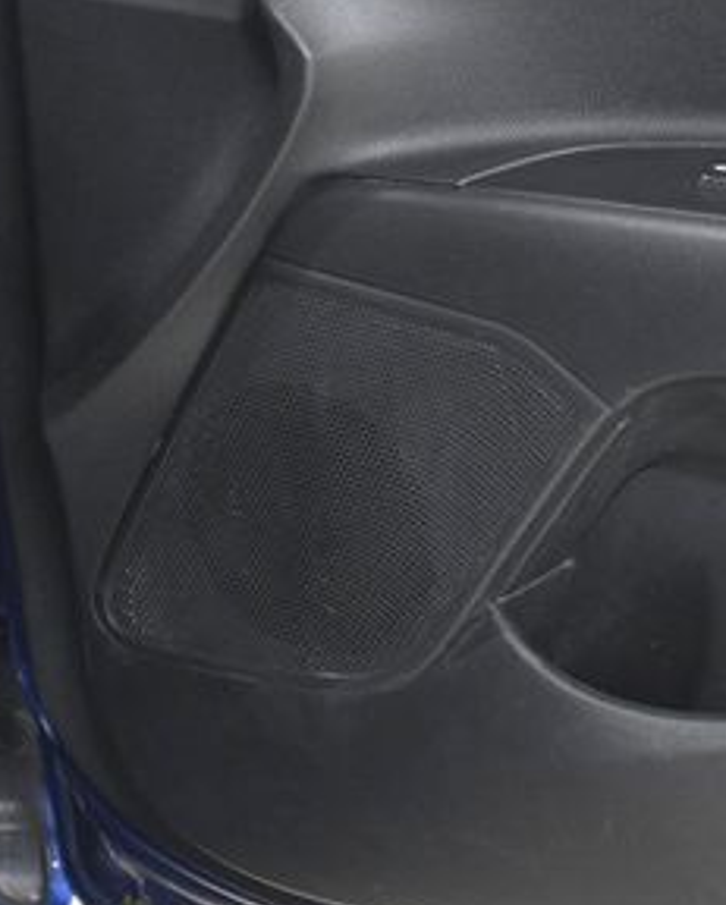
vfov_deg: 12.8
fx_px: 4022
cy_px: 284
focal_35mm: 150
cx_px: 977
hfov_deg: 10.1
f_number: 3.5
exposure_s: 1/200
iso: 2500
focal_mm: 48
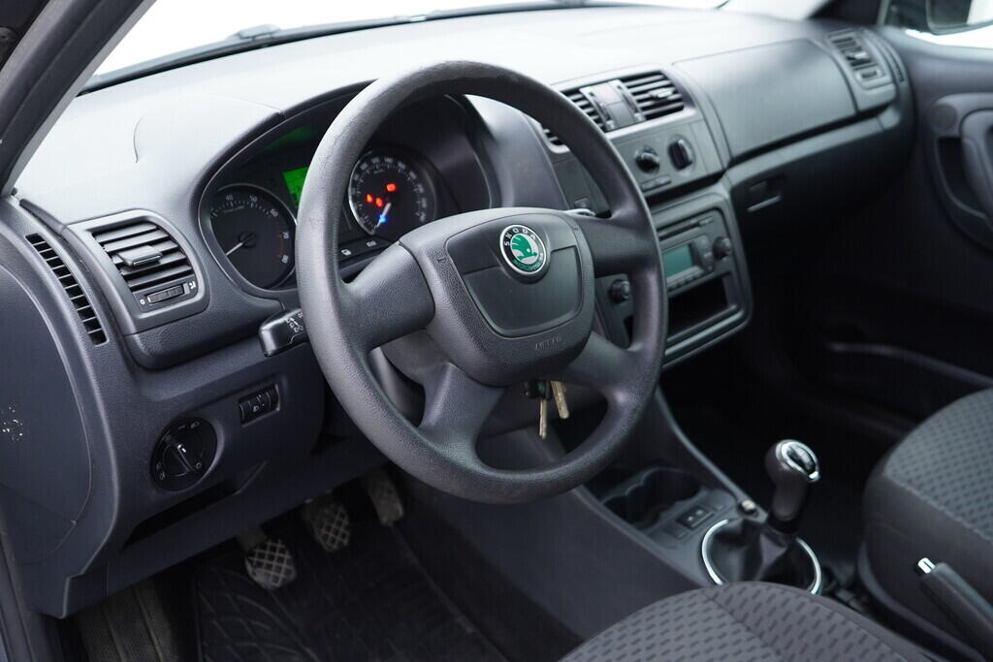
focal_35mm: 36
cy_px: 331
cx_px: 496
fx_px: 993
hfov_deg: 53.1
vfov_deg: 36.9
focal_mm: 24
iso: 320
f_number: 2.8
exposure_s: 1/40
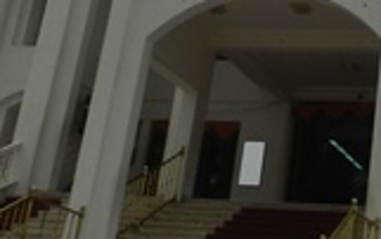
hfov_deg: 20.2
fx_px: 1008
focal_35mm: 97
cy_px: -45
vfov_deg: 13.2
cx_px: 440
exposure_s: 1/800
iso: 160
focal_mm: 4
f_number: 4
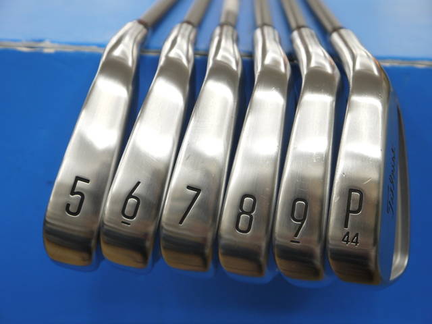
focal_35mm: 52
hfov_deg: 36.8
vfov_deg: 28.0
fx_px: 649
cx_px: 216
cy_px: 162
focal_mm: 26
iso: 400
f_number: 4.7
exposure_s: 1/125
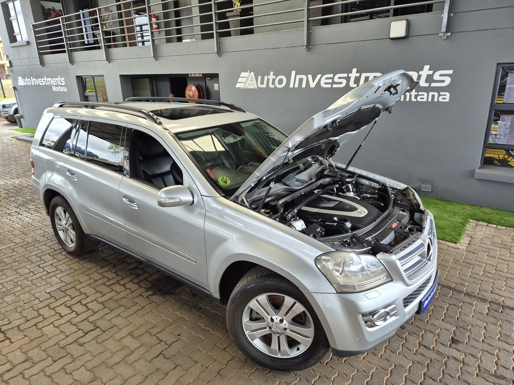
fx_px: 342
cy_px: 192
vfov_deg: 58.9
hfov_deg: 73.9
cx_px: 257
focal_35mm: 23
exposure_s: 1/180
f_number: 1.8
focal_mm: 5.4
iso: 50
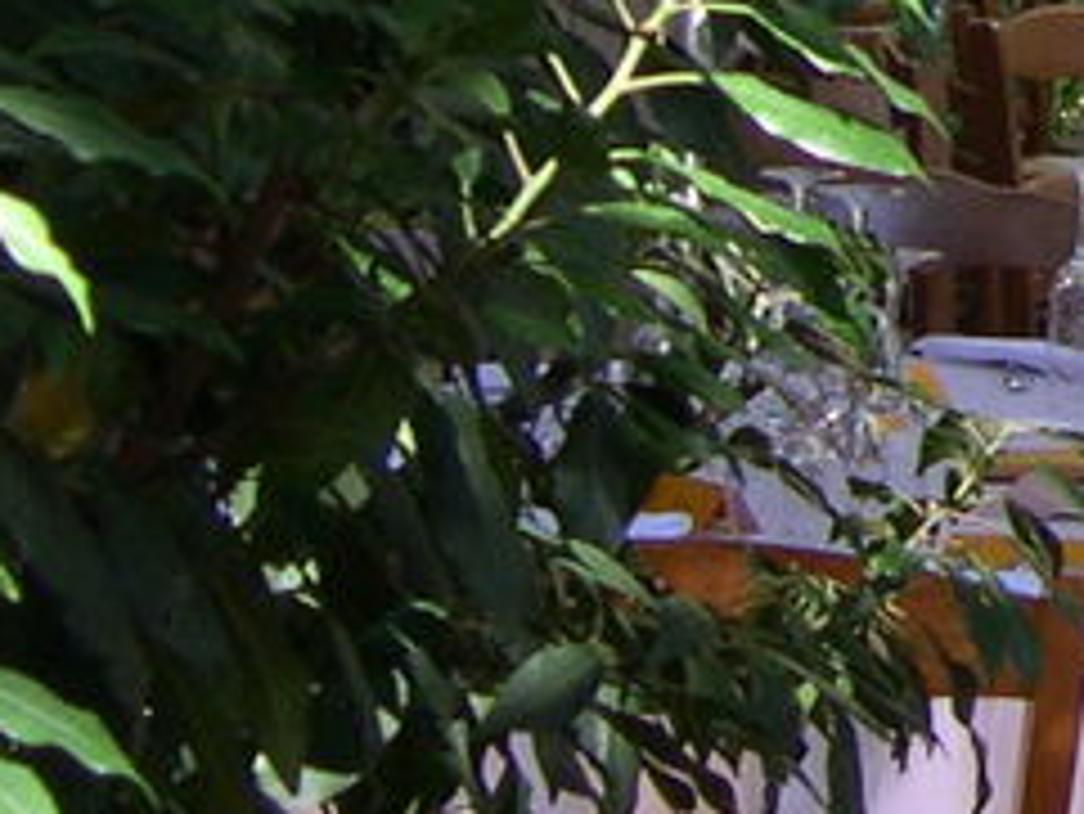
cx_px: 2546
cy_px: -679
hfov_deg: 9.4
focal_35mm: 189
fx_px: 5921
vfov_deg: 7.6
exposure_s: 1/63.2
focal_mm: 8
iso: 100
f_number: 2.8
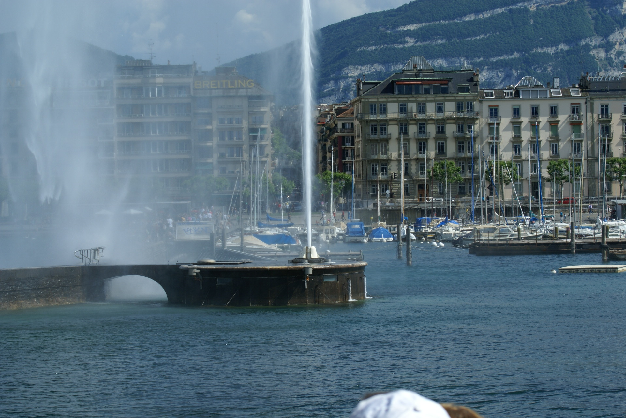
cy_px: 209
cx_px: 313
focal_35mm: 112
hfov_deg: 18.2
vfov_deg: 12.2
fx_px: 1956
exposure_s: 1/200
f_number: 13
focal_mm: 75
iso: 100
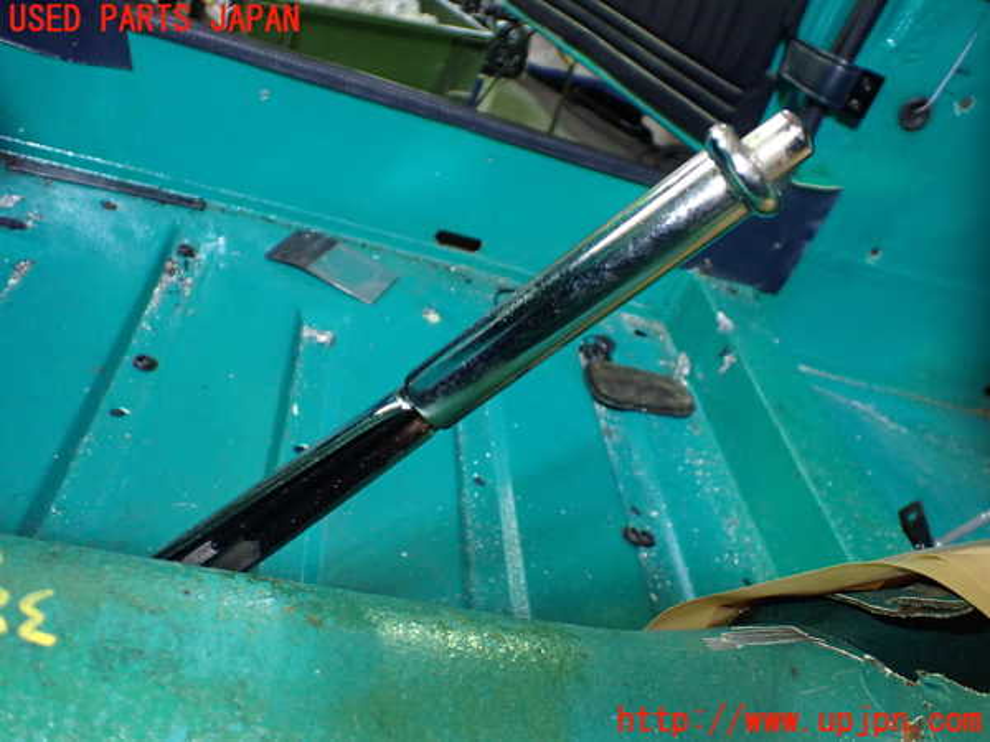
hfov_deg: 60.0
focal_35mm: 30
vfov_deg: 46.8
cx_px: 495
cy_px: 371
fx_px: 858
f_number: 2.3
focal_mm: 5.4
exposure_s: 1/80
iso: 800
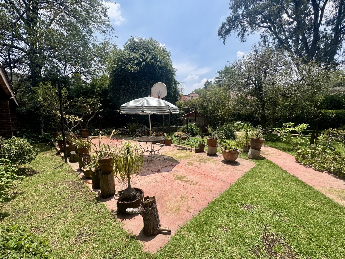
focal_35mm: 14
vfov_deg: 85.7
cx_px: 172
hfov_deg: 102.1
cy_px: 130
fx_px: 140
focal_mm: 2.22
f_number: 2.2
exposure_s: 1/1217
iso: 40
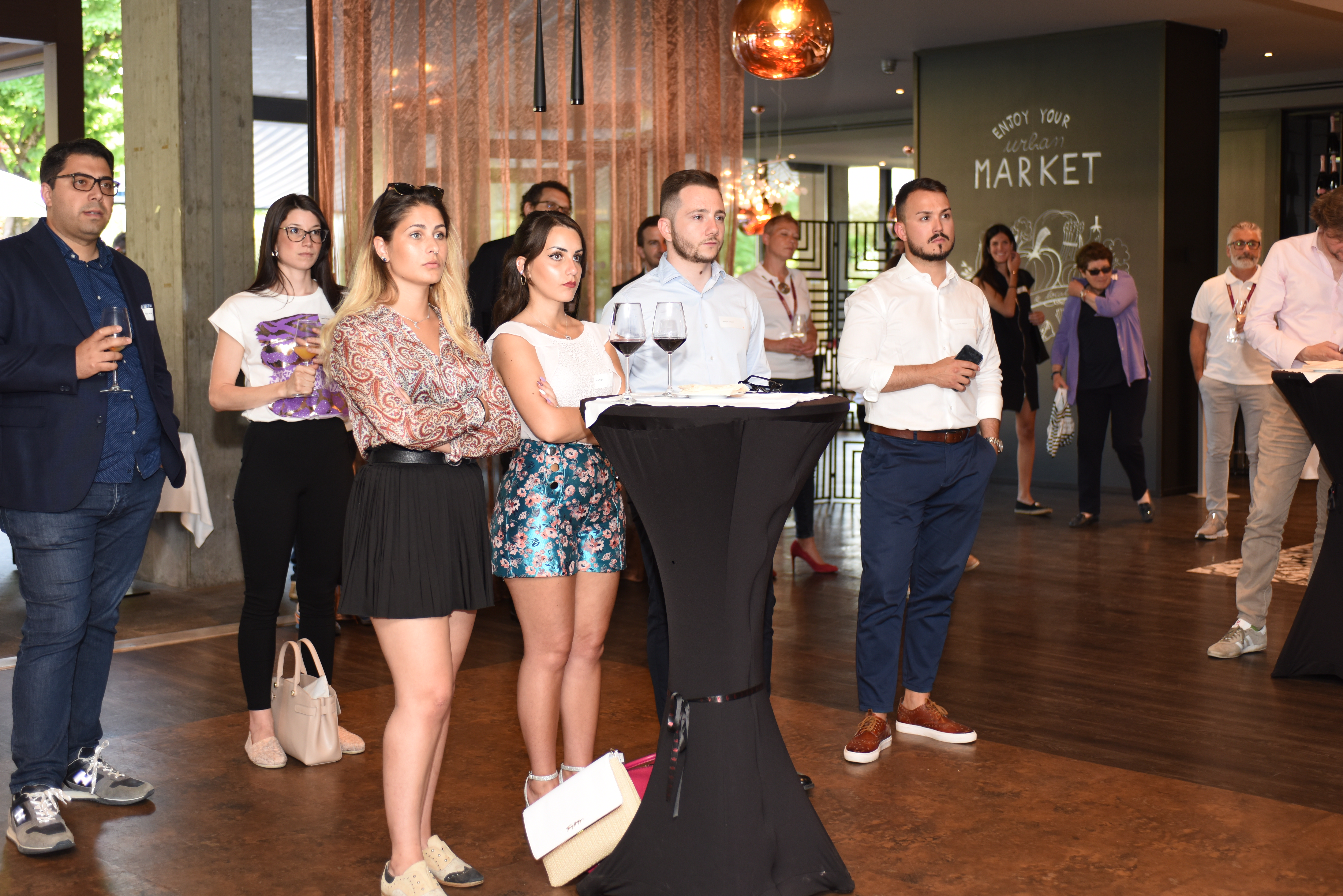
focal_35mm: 44
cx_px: 685
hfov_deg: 44.5
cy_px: 387
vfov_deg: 30.5
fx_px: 1642
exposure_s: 1/80
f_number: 2.8
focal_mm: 38
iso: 500
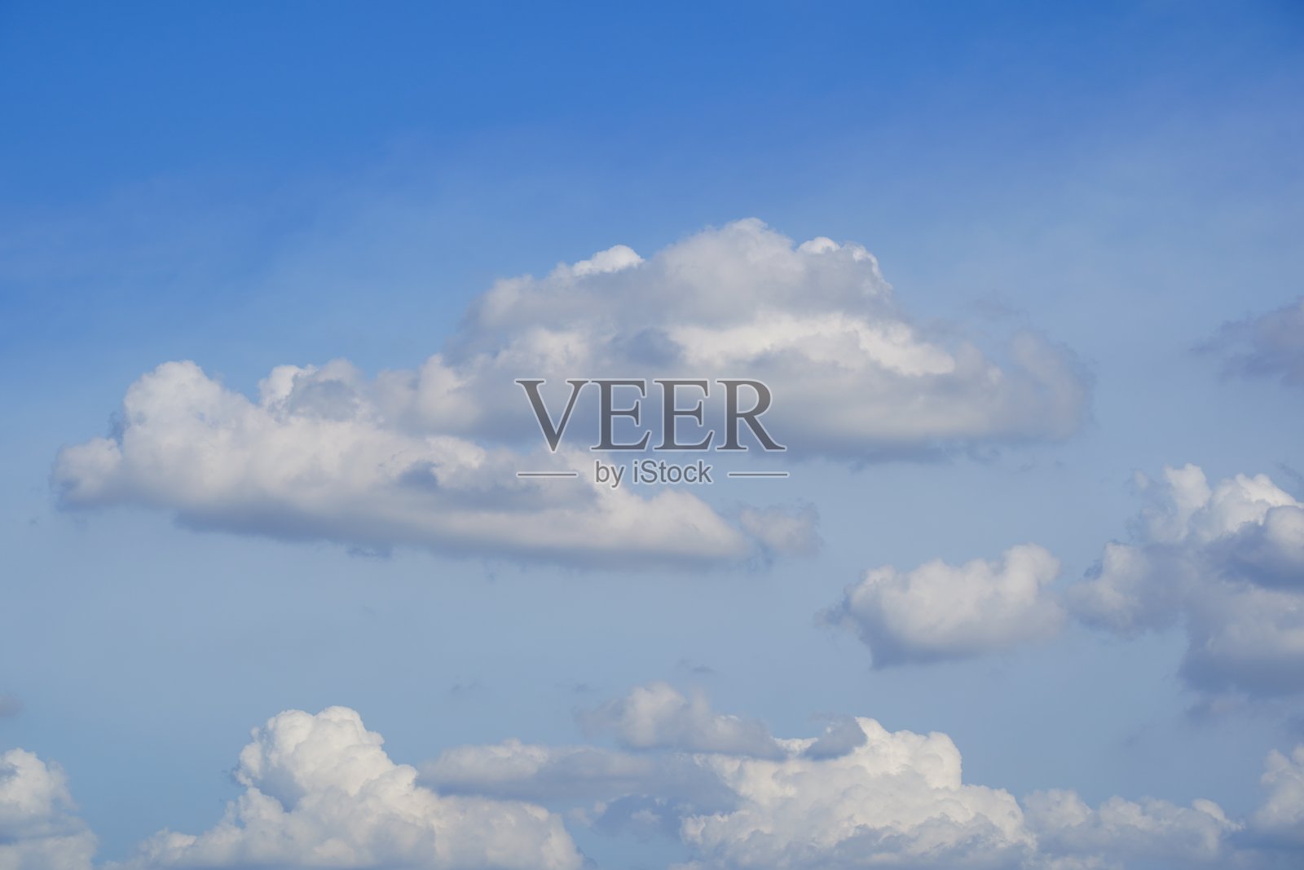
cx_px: 652
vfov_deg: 13.0
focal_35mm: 105
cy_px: 435
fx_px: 3803
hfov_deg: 19.5
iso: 100
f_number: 8
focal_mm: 105
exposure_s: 1/800
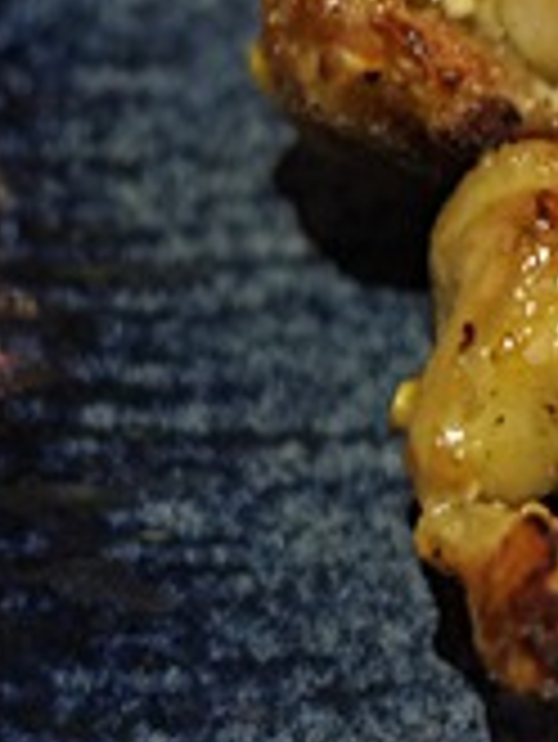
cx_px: 1242
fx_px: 3971
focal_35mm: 185
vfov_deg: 10.6
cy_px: 130
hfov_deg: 7.6
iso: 1600
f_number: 2.8
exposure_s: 1/7.5
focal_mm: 35
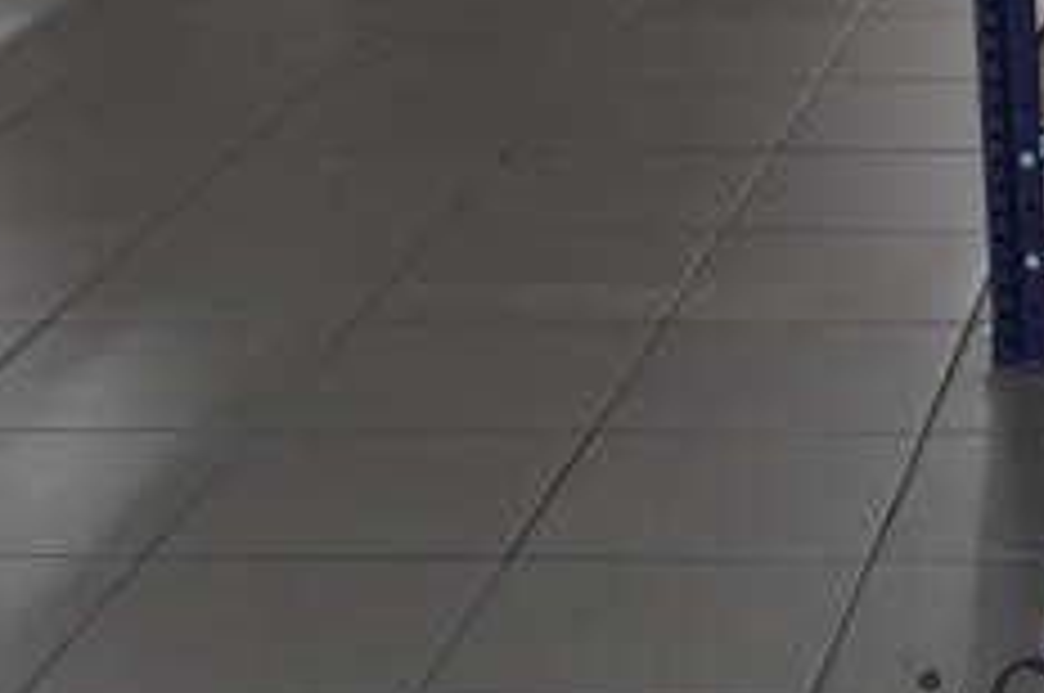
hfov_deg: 14.2
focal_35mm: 135
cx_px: 1534
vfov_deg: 10.1
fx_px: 3920
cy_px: 385
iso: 1250
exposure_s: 1/160
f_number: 4
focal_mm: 19
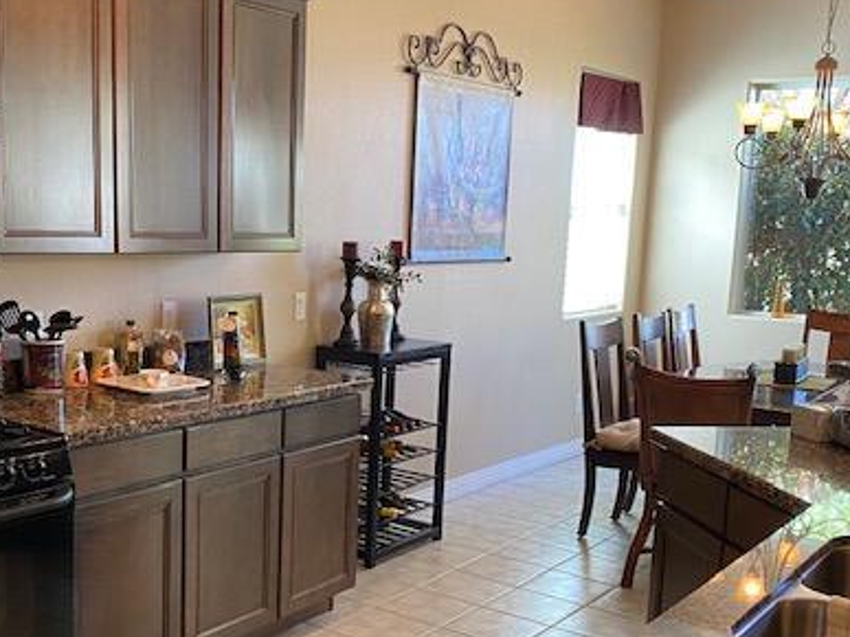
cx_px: 340
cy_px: 398
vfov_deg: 33.4
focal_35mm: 43
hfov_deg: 43.6
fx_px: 1056
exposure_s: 1/60
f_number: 1.8
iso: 160
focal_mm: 4.25
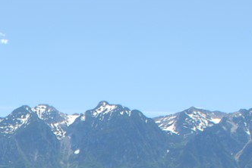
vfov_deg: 12.1
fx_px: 715
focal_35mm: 102
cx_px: -129
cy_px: 327
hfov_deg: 17.8
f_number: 6.3
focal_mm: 14
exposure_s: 1/250
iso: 100
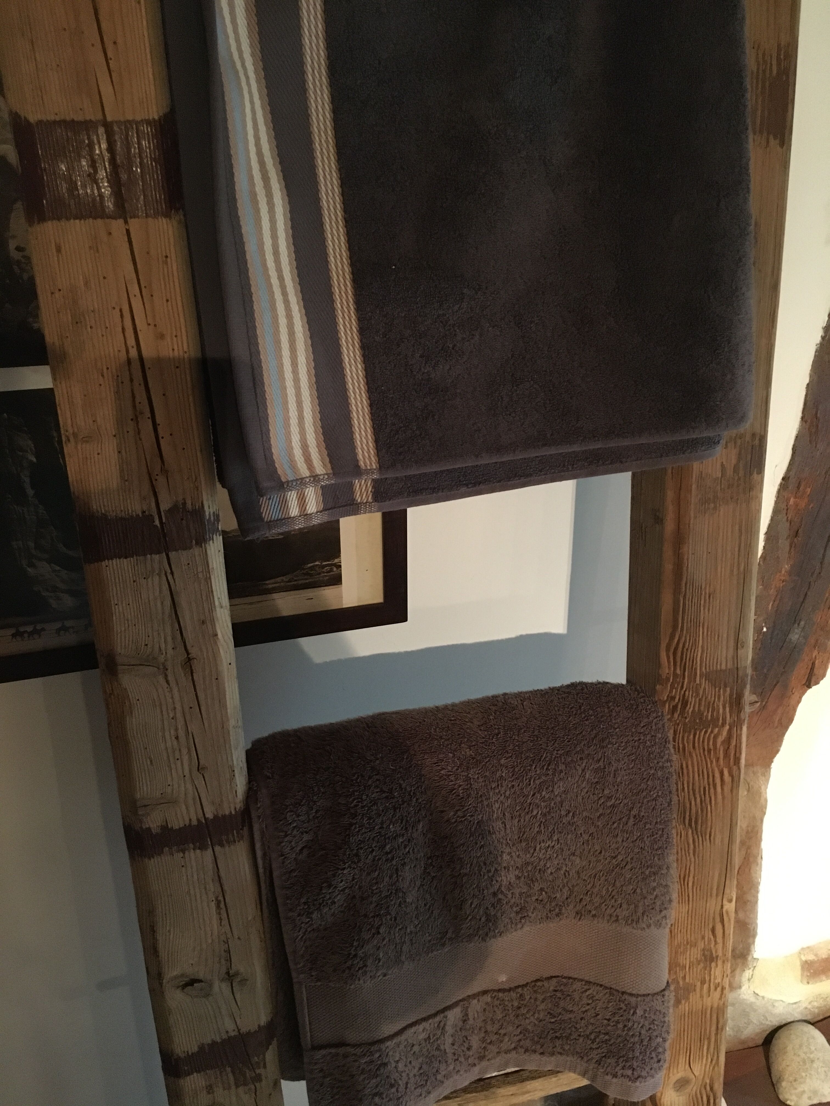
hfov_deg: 48.2
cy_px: 553
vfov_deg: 61.7
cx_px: 415
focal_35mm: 29
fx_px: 927
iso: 320
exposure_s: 1/17
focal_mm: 4.15
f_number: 2.2
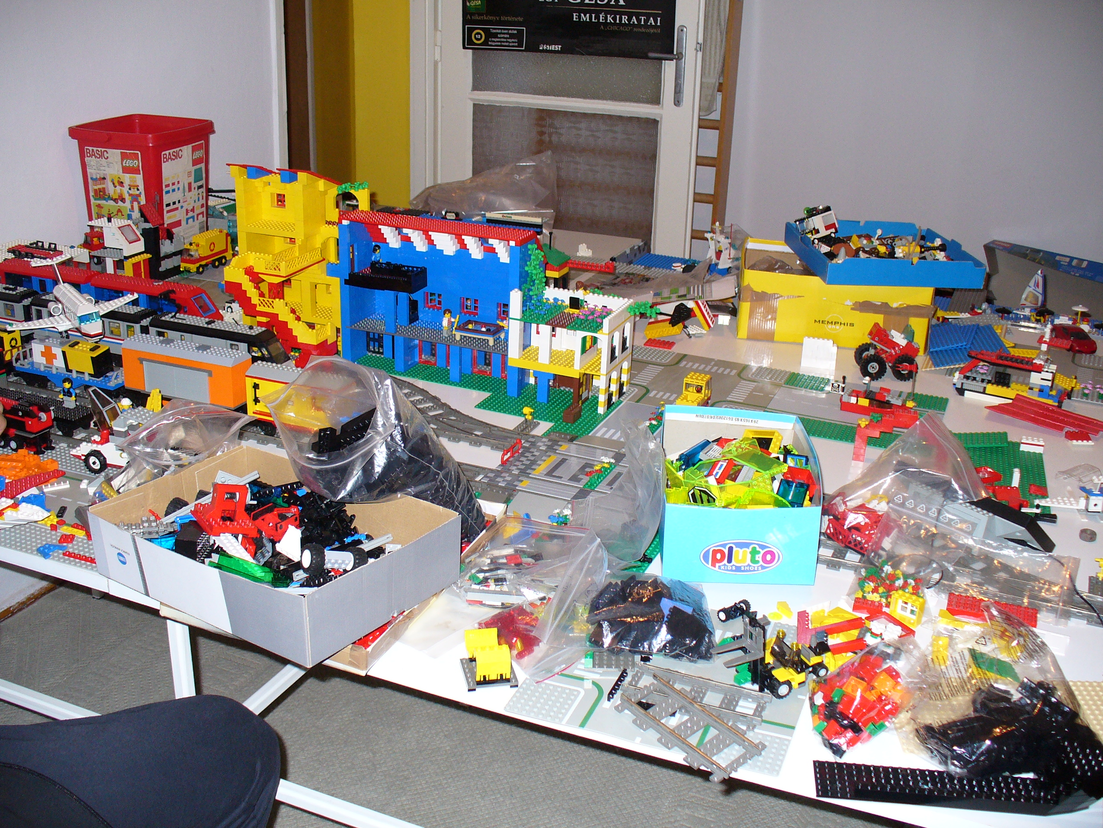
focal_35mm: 37
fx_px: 1179
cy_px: 414
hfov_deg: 50.1
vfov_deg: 38.7
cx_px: 552
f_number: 2.8
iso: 125
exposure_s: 1/30
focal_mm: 6.1
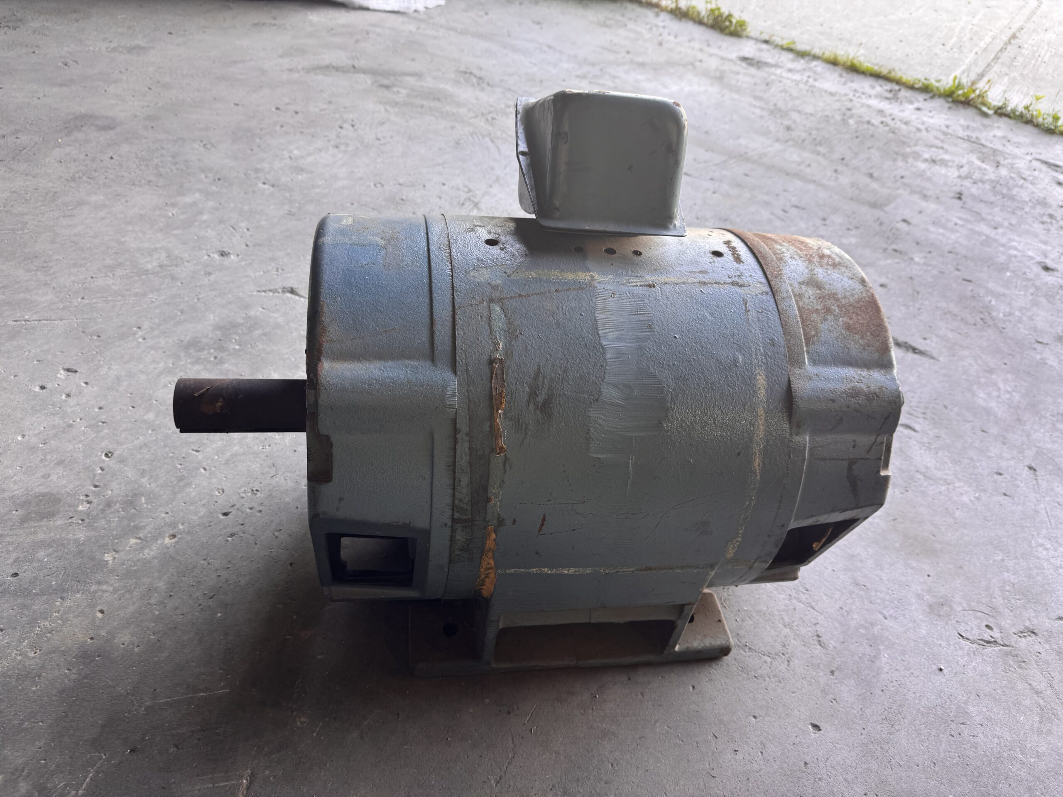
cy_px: 398
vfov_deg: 56.8
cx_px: 532
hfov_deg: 71.6
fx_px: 737
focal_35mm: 24
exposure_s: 1/121
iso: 80
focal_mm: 6.76
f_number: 1.78
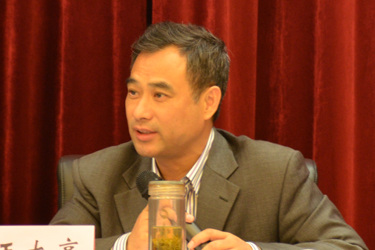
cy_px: 128
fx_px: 3718
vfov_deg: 3.9
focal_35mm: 357
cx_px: 193
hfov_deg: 5.8
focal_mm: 200
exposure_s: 1/13
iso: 1000
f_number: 5.6
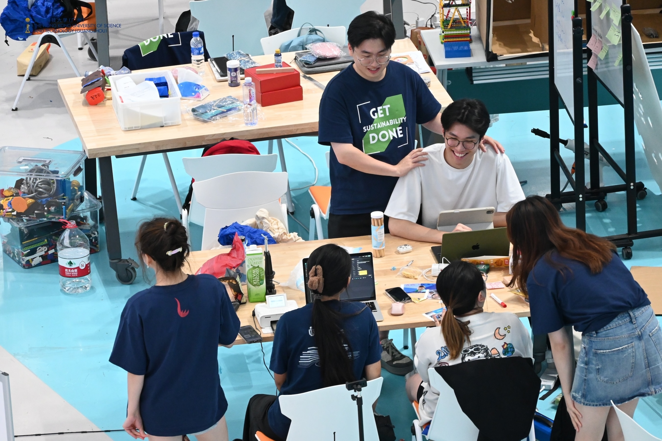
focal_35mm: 210
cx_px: 331
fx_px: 3861
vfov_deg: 6.5
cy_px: 220
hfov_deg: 9.8
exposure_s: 1/160
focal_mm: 140
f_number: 6.3
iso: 3200
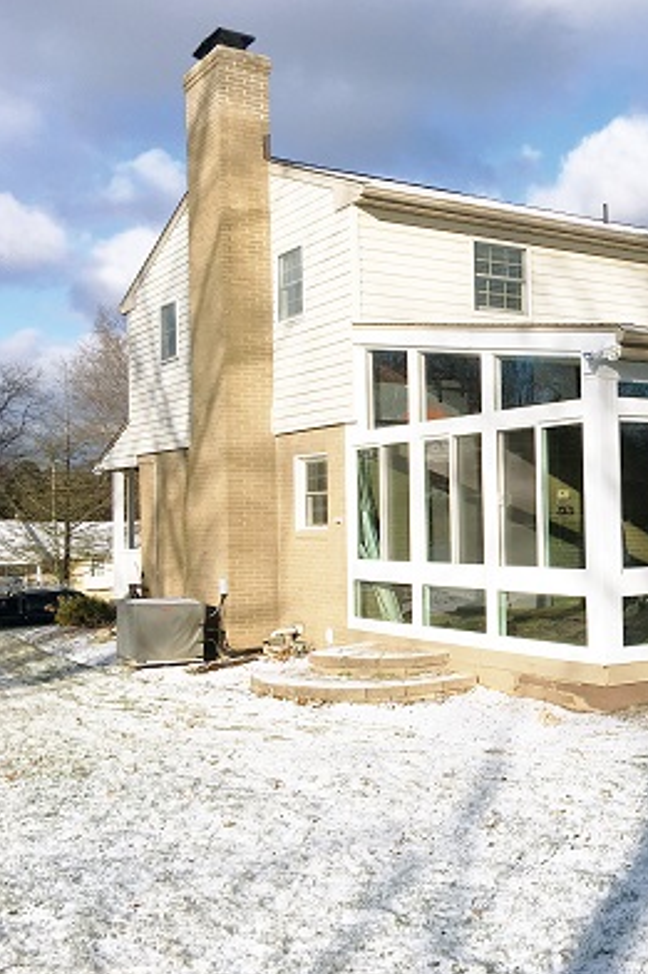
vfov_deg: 47.4
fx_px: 1108
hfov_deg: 30.2
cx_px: 657
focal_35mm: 41
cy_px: 492
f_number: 2.2
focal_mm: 4.15
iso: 25
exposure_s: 1/2198
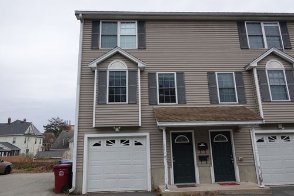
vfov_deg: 53.1
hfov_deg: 73.8
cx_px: 147
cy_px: 98
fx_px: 196
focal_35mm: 24
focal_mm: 8.8
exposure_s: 1/200
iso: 100
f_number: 2.4
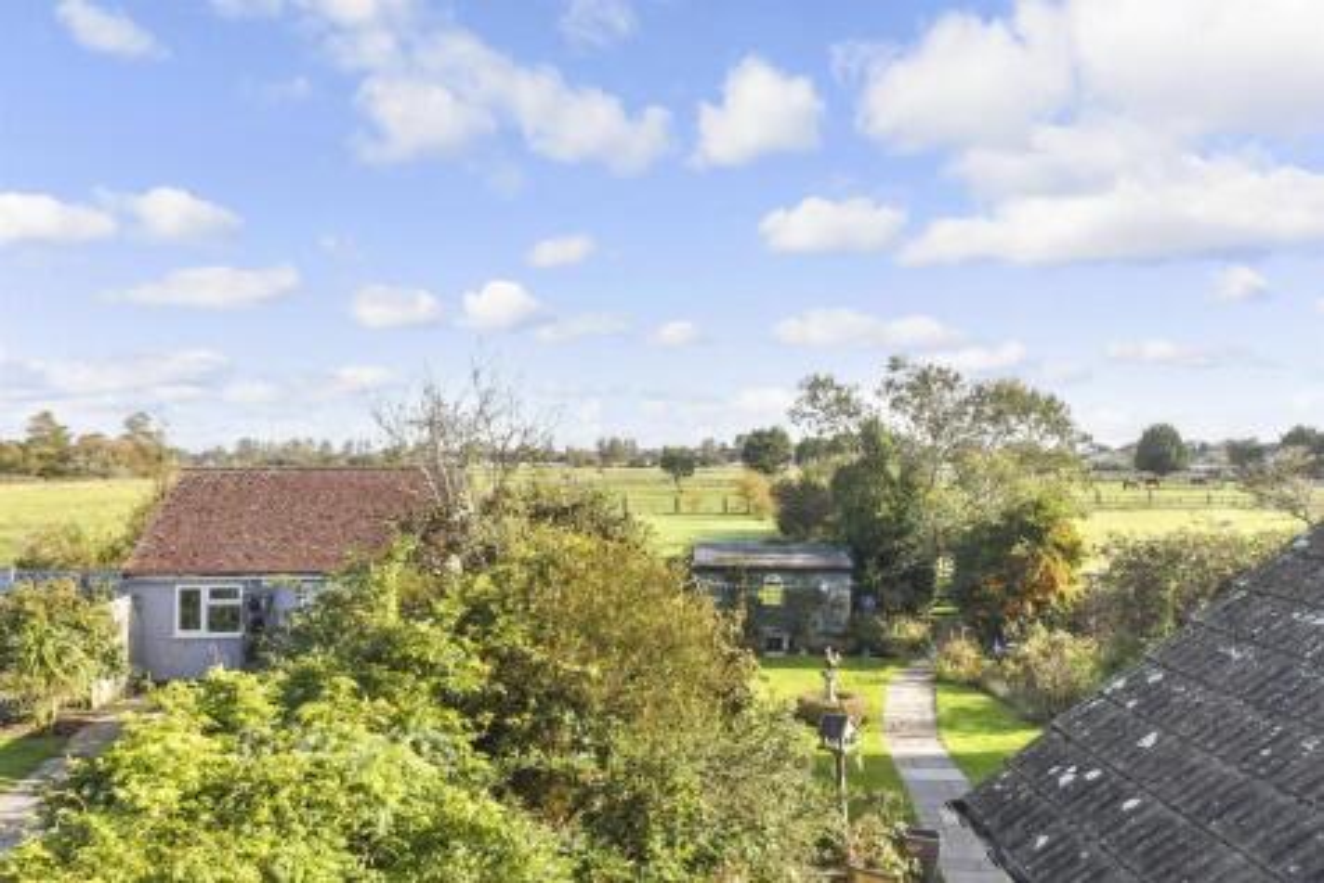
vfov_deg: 43.6
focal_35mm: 30
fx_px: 1104
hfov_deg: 61.9
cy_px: 442
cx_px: 662
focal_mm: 20
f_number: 6.3
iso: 320
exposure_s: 1/500
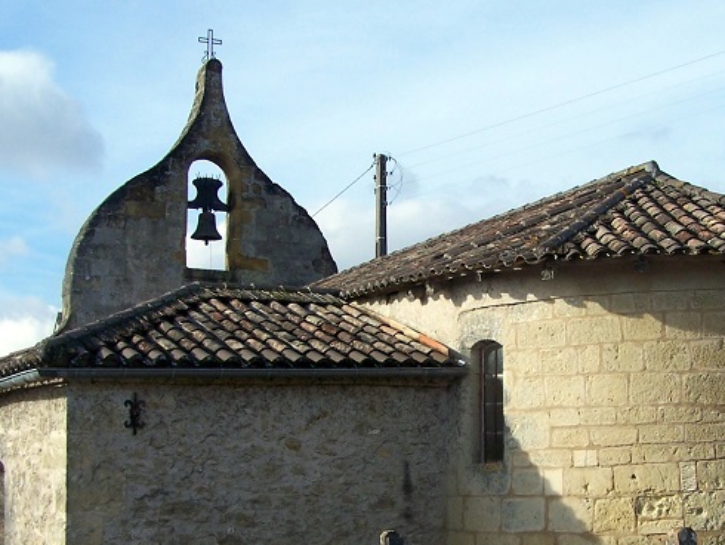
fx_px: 1299
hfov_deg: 31.0
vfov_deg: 23.6
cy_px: 361
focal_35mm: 62
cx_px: 468
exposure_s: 1/750
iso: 80
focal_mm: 6.3
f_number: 4
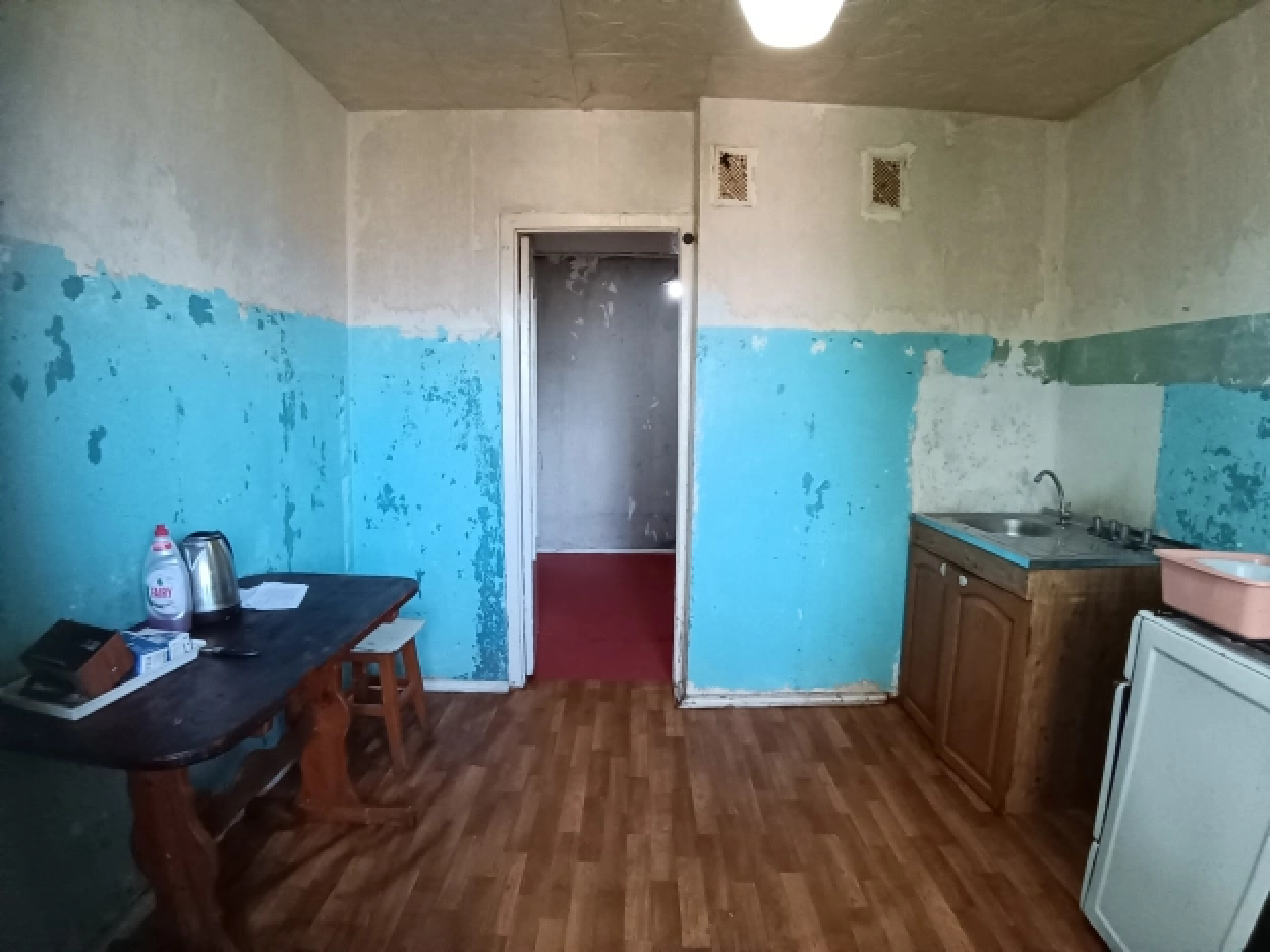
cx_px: 635
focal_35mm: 17
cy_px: 476
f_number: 2.2
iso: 936
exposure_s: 1/50
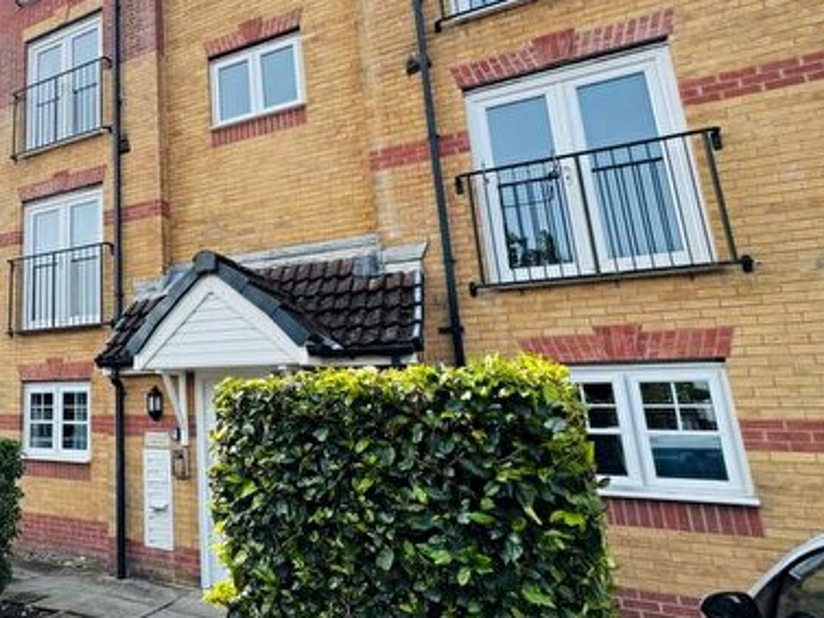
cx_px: 79
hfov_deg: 57.5
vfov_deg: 53.0
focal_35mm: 26
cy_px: 274
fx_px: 619
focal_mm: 2.22
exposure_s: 1/749
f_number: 2.2
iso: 40
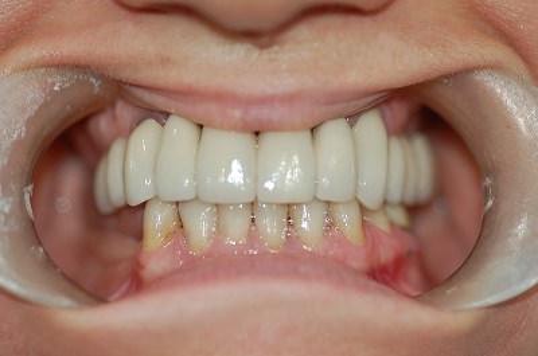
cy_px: 178
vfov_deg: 8.7
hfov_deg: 13.1
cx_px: 269
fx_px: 2349
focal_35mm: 158
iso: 200
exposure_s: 1/60
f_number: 2.8
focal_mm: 105
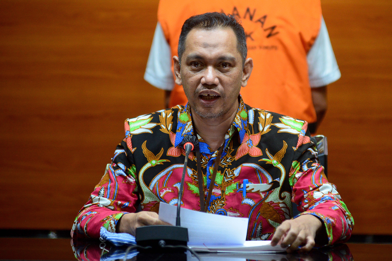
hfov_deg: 10.3
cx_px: 196
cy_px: 130
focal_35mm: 200
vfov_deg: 6.9
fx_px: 2178
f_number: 2.8
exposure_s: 1/125
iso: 2500
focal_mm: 200
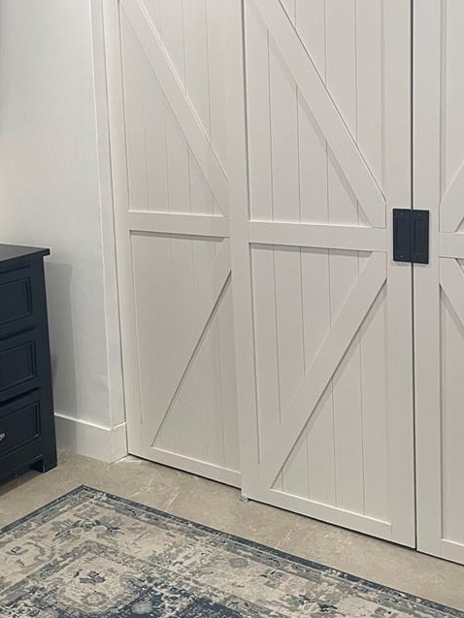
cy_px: 244
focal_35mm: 49
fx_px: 875
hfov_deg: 29.0
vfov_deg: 38.7
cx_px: 89
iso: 100
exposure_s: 1/60
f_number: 1.6
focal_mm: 4.2
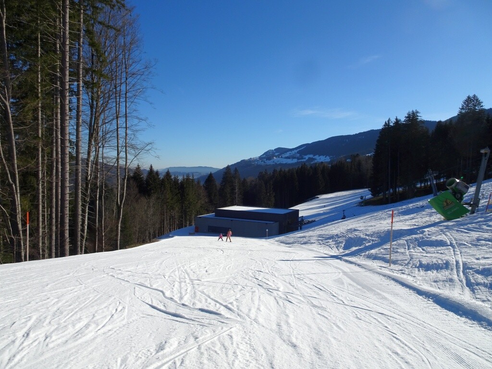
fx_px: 341
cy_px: 184
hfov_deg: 71.6
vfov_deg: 56.8
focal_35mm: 24
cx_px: 246
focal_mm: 4.1
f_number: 3.5
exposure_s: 1/1600
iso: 80
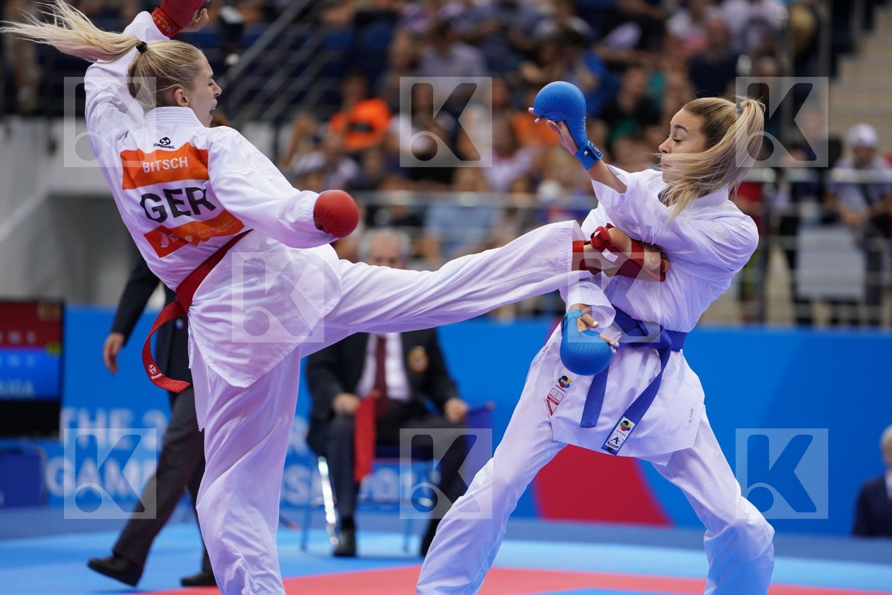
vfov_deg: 6.9
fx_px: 4955
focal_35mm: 200
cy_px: 298
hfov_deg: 10.3
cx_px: 446
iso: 1250
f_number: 2.8
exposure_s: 1/1000
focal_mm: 200
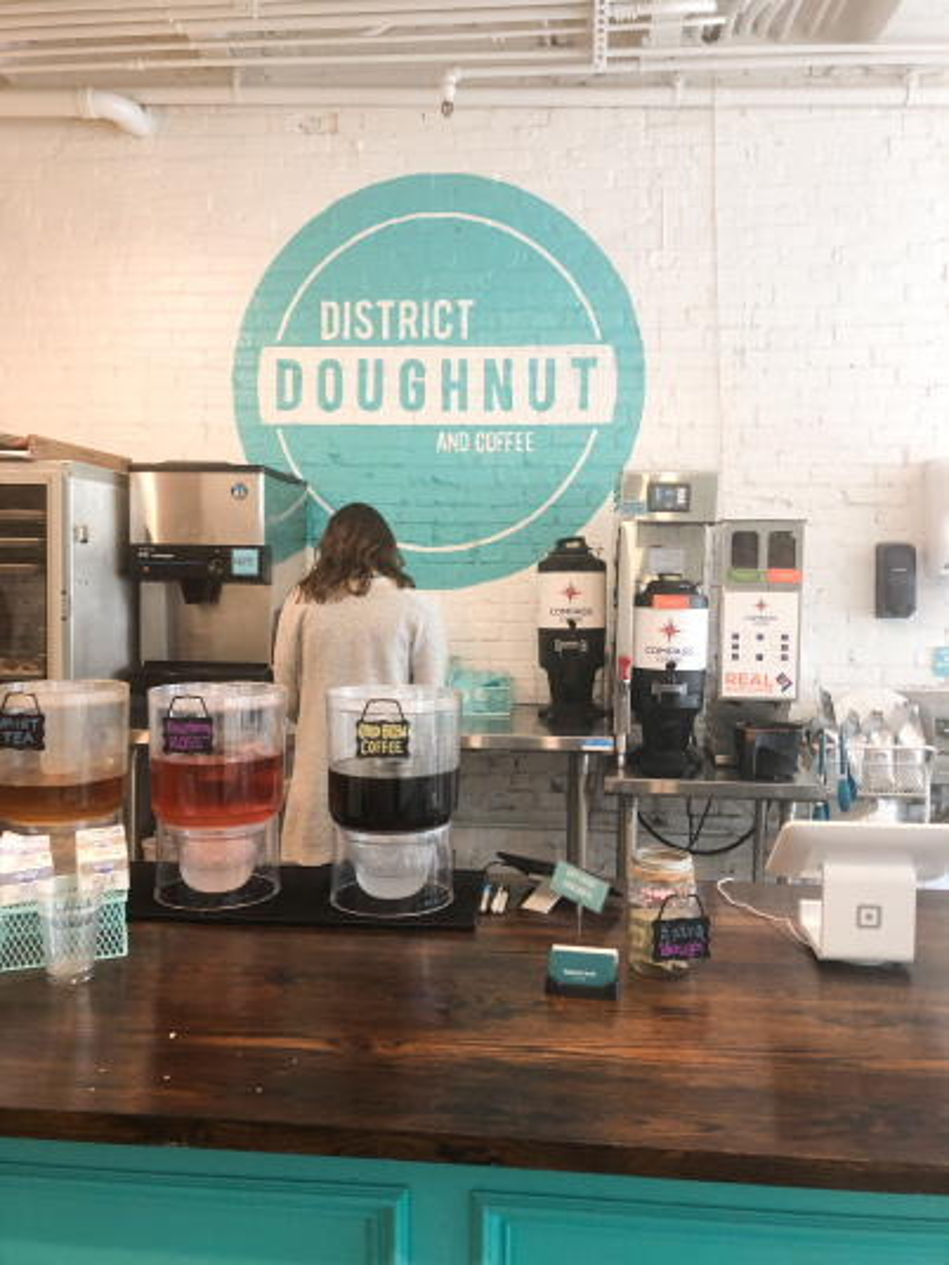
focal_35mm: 28
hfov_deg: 49.7
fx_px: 1023
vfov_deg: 63.4
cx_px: 474
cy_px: 632
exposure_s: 1/24
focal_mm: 3.99
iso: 32
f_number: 1.8
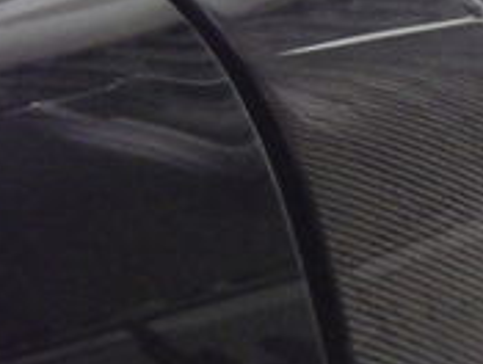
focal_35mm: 135
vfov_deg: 11.0
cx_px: 795
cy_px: 188
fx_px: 1888
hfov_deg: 13.5
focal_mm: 6.2
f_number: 2.7
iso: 800
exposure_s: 1/10
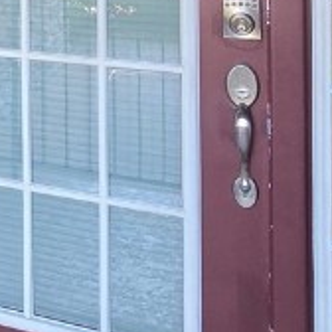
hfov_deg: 20.3
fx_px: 760
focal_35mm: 70
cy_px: -124
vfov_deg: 21.7
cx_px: -196
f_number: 1.9
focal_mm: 2.2
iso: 320
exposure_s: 1/100
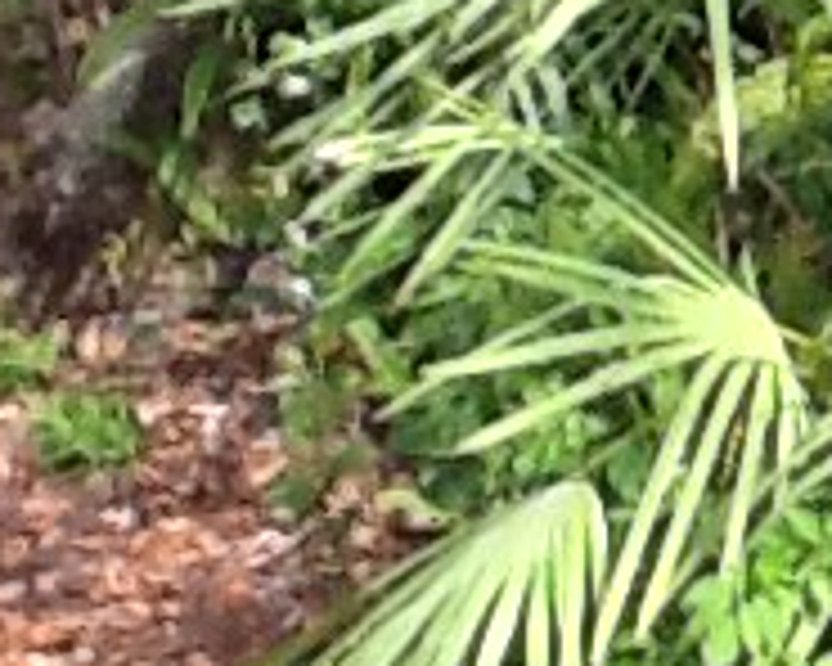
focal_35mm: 162
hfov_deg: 10.6
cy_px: -166
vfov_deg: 9.4
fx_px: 3989
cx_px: 1853
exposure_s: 1/273
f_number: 2.4
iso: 64
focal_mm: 2.03
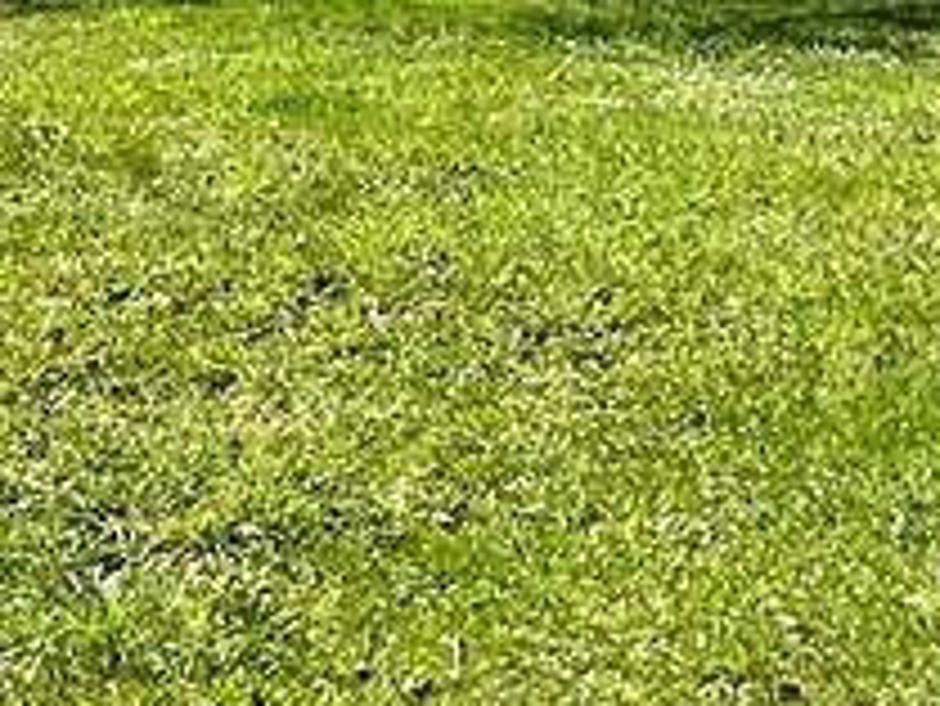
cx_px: -180
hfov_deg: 17.5
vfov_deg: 13.8
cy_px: 463
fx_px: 2907
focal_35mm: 107
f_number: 2.2
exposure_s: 1/917
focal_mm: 2.22
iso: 40
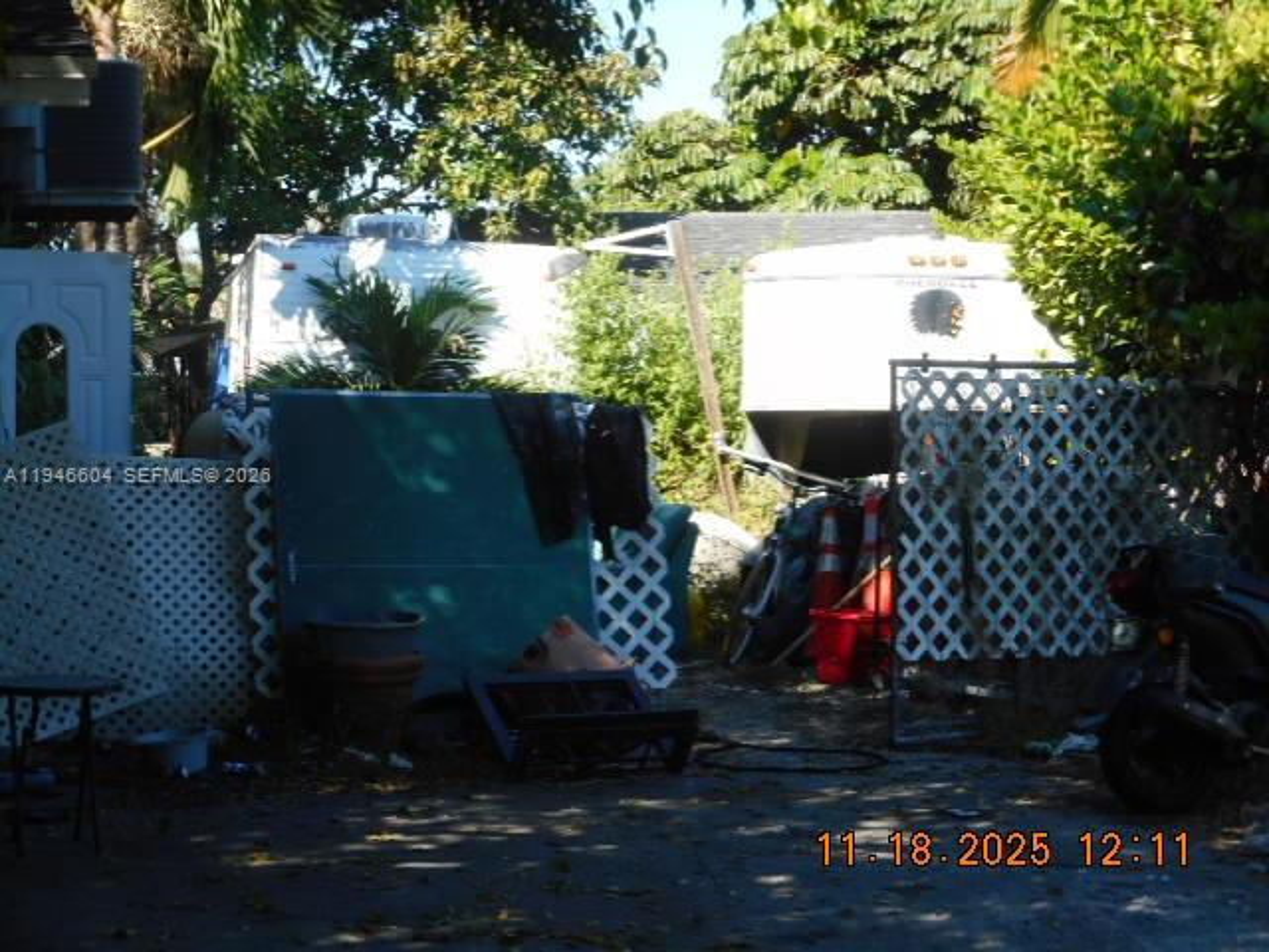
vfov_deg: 16.6
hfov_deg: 22.0
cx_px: 634
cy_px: 476
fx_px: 3263
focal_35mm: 89
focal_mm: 15.9
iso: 80
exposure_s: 1/125
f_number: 5.6
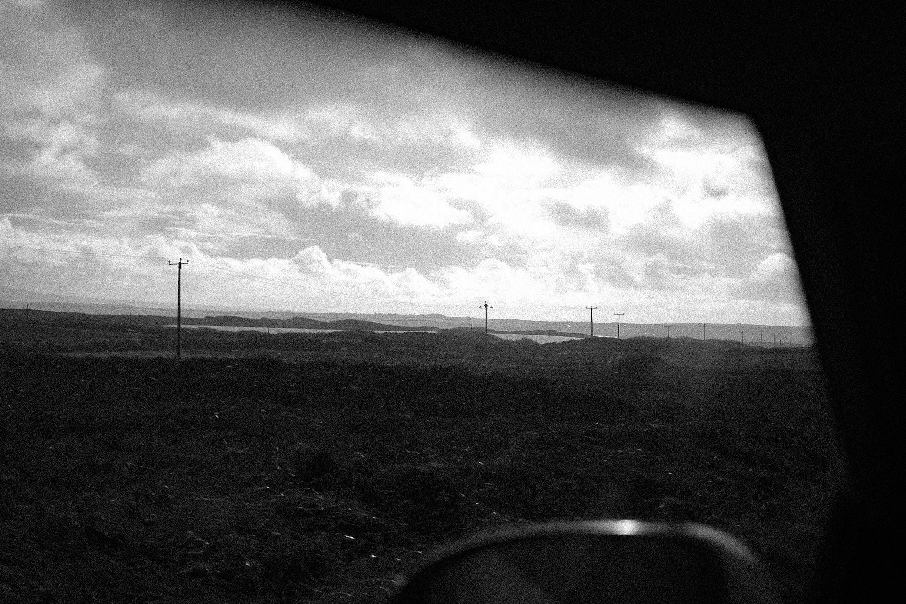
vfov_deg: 32.6
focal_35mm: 41
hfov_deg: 47.4
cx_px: 453
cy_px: 302
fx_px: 1032
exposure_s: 1/3500
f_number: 2.8
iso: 200
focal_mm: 27
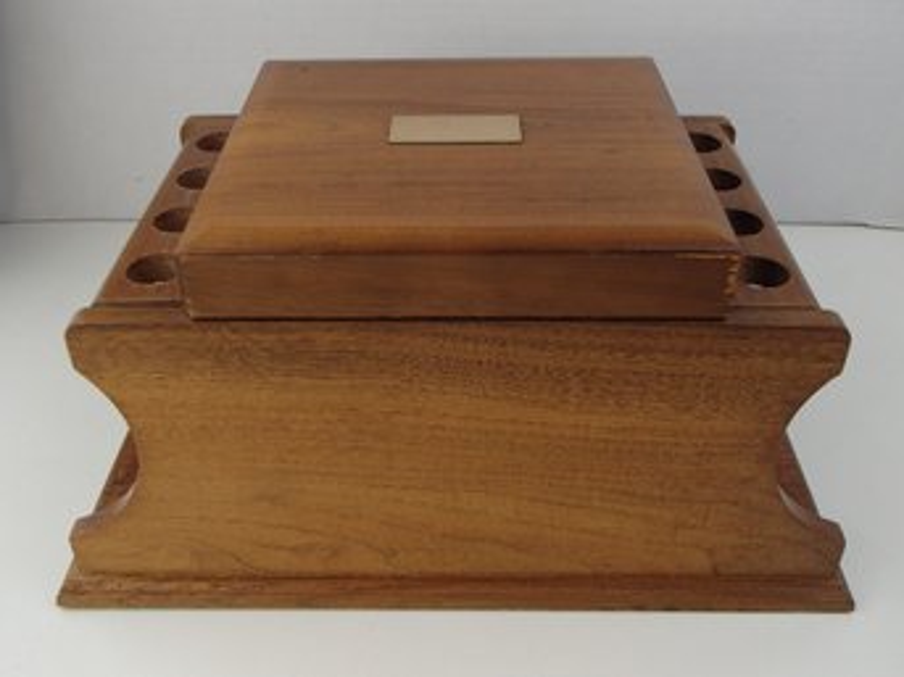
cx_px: 452
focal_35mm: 37
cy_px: 338
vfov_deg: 38.6
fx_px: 966
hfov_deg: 50.2
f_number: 4.7
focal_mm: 6.64
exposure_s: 1/160
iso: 250
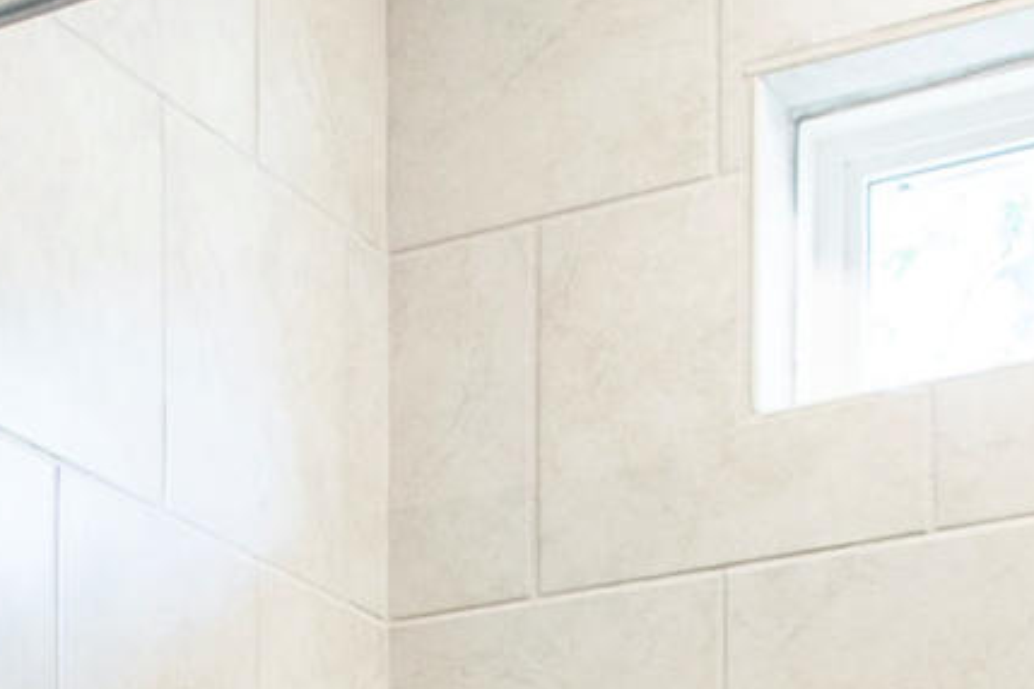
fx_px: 3217
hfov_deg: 17.2
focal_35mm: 112
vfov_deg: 10.8
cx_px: -316
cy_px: 1545
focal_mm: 16
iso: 500
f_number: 6.3
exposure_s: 1/15
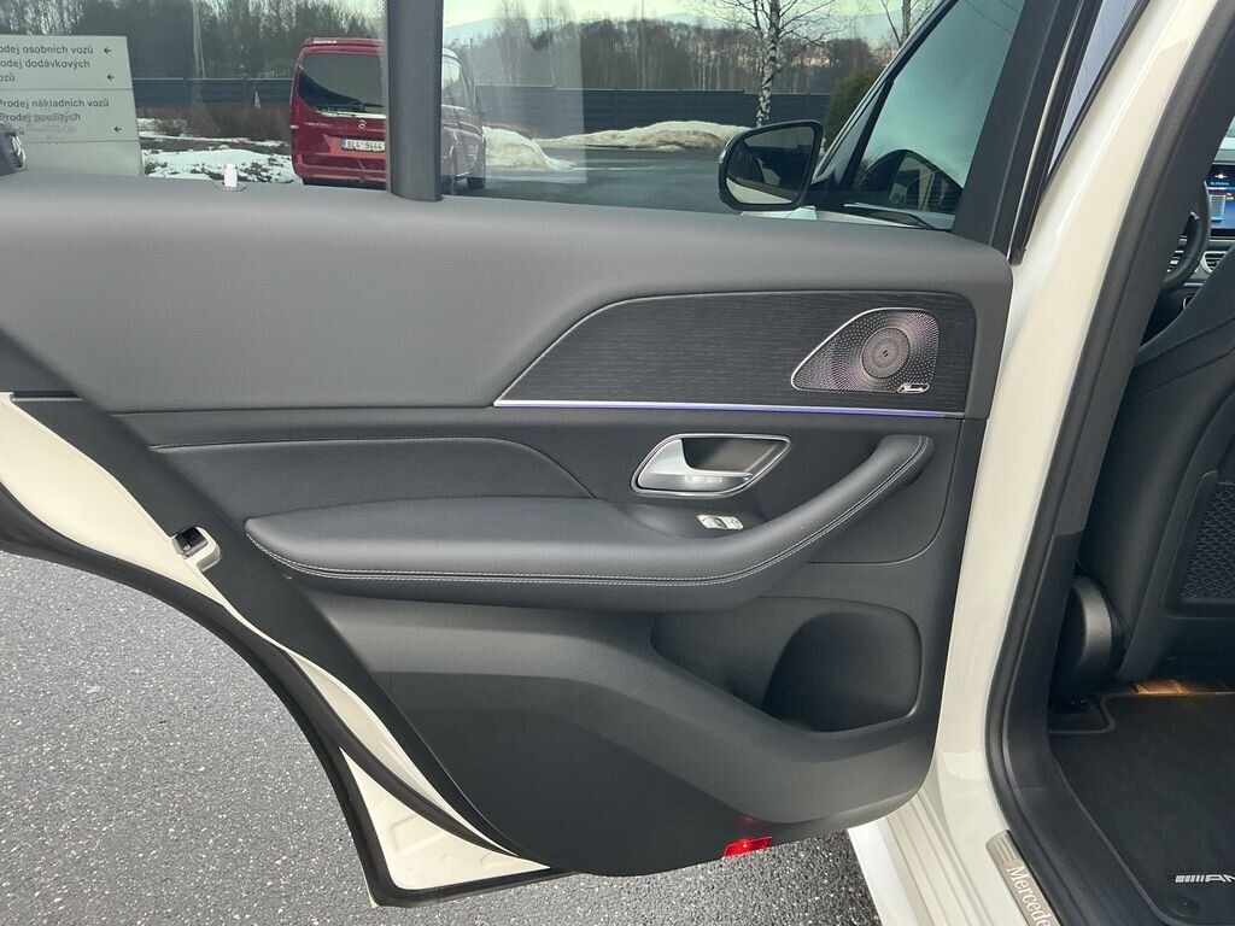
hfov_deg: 61.7
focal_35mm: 29
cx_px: 618
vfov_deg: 48.2
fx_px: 1035
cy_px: 463
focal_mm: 3
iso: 80
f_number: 1.8
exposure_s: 1/60
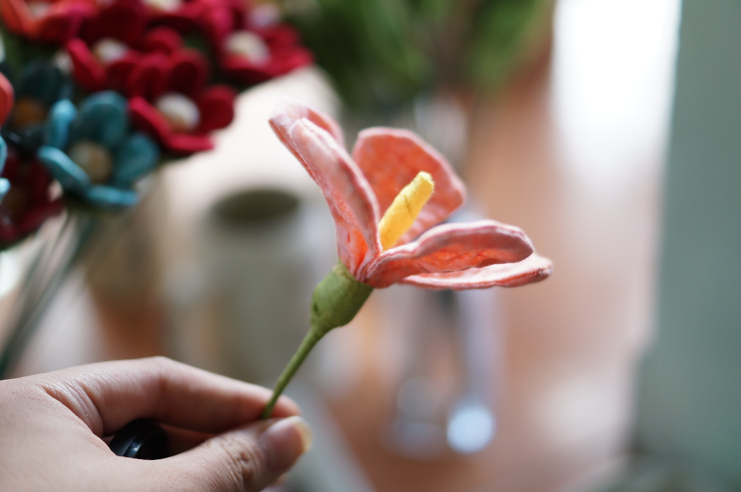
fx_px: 1079
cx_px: 370
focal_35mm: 52
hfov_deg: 37.9
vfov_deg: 25.7
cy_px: 246
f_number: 1.8
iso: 400
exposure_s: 1/125
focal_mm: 35
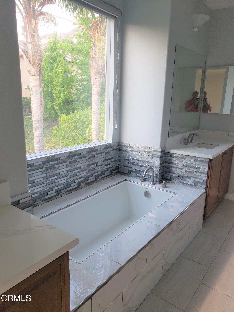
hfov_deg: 53.1
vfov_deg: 67.3
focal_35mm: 26
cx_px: 117
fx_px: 234
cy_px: 156
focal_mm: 4.3
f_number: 2.4
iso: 100
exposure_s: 1/120
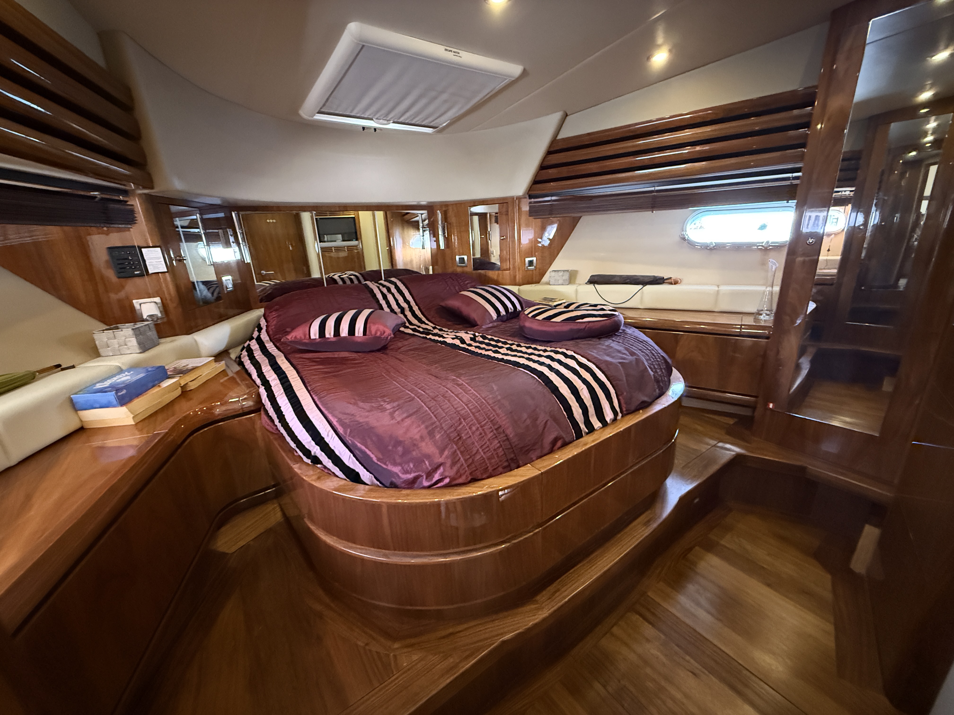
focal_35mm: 14
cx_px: 477
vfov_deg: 85.7
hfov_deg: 102.1
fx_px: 386
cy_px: 358
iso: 1600
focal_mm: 2.22
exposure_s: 1/40
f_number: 2.2
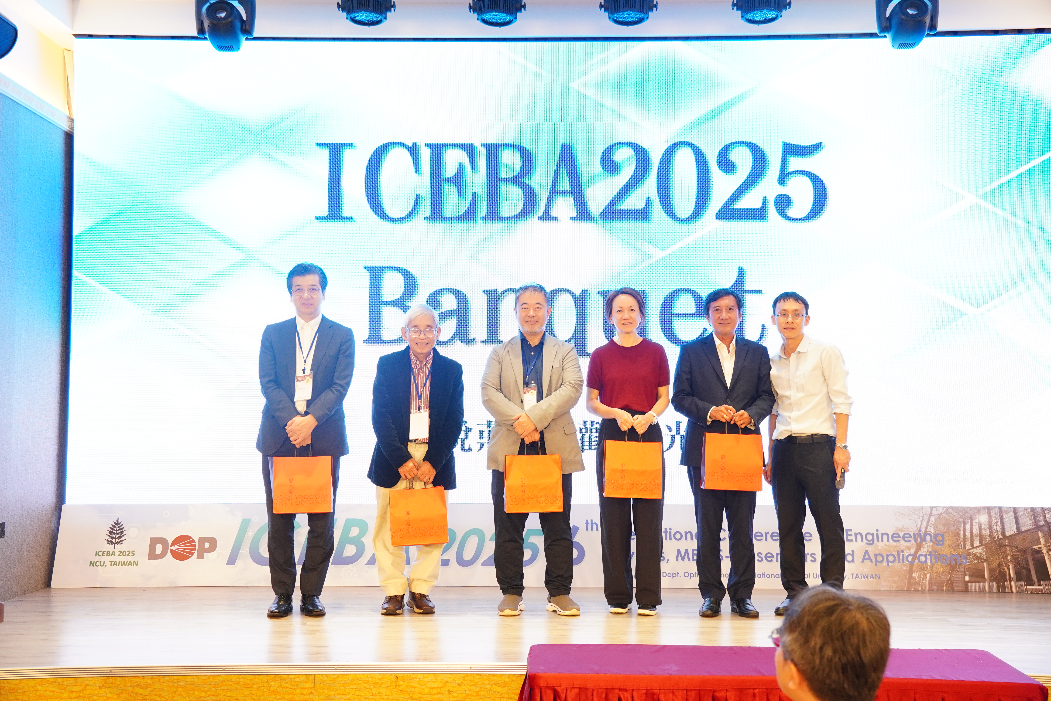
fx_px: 1226
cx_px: 526
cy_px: 350
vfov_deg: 31.9
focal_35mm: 42
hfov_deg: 46.4
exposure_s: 1/80
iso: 800
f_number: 3.2
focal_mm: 28
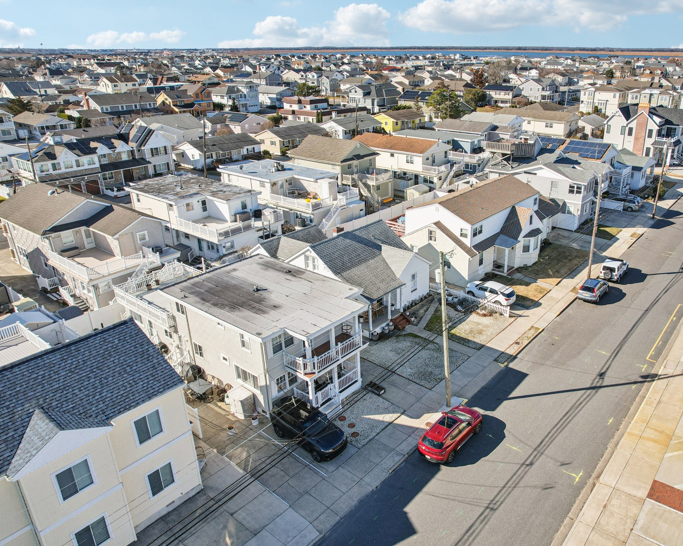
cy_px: 273
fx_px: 505
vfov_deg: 56.8
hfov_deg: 67.4
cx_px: 412
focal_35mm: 25
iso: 110
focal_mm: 8.4
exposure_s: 1/2000
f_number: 2.8
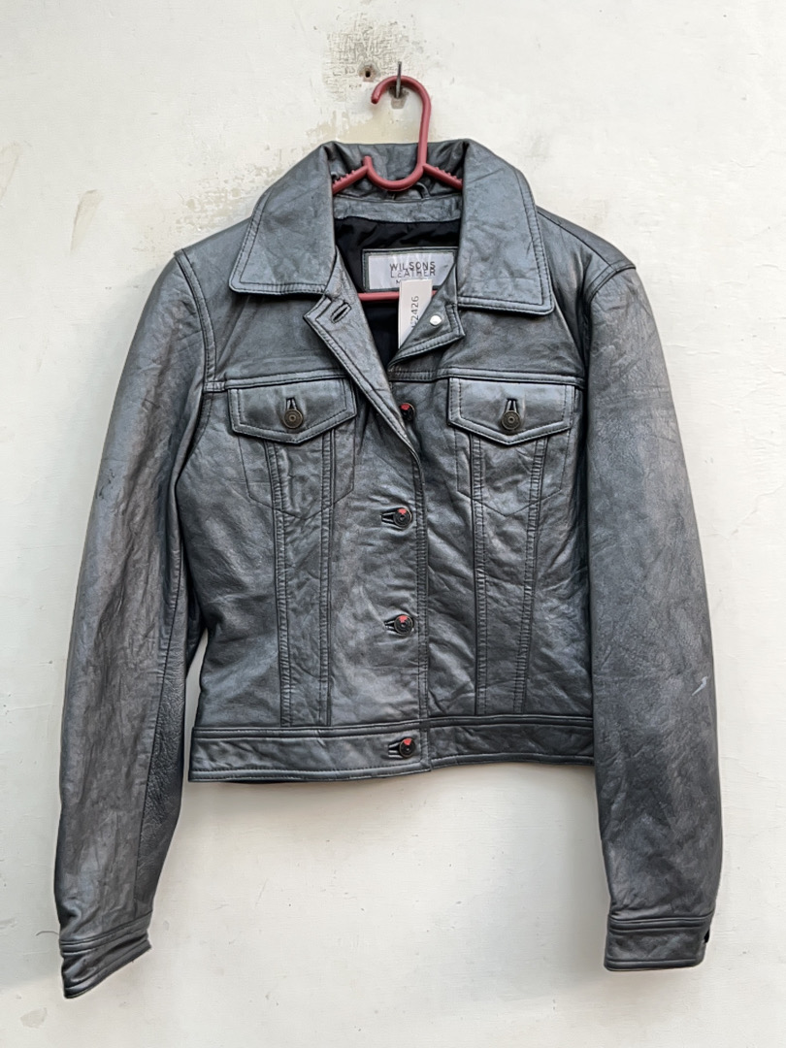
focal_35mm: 27
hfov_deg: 51.4
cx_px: 393
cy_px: 524
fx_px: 817
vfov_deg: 65.3
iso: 80
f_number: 1.6
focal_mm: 5.1
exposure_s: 1/60
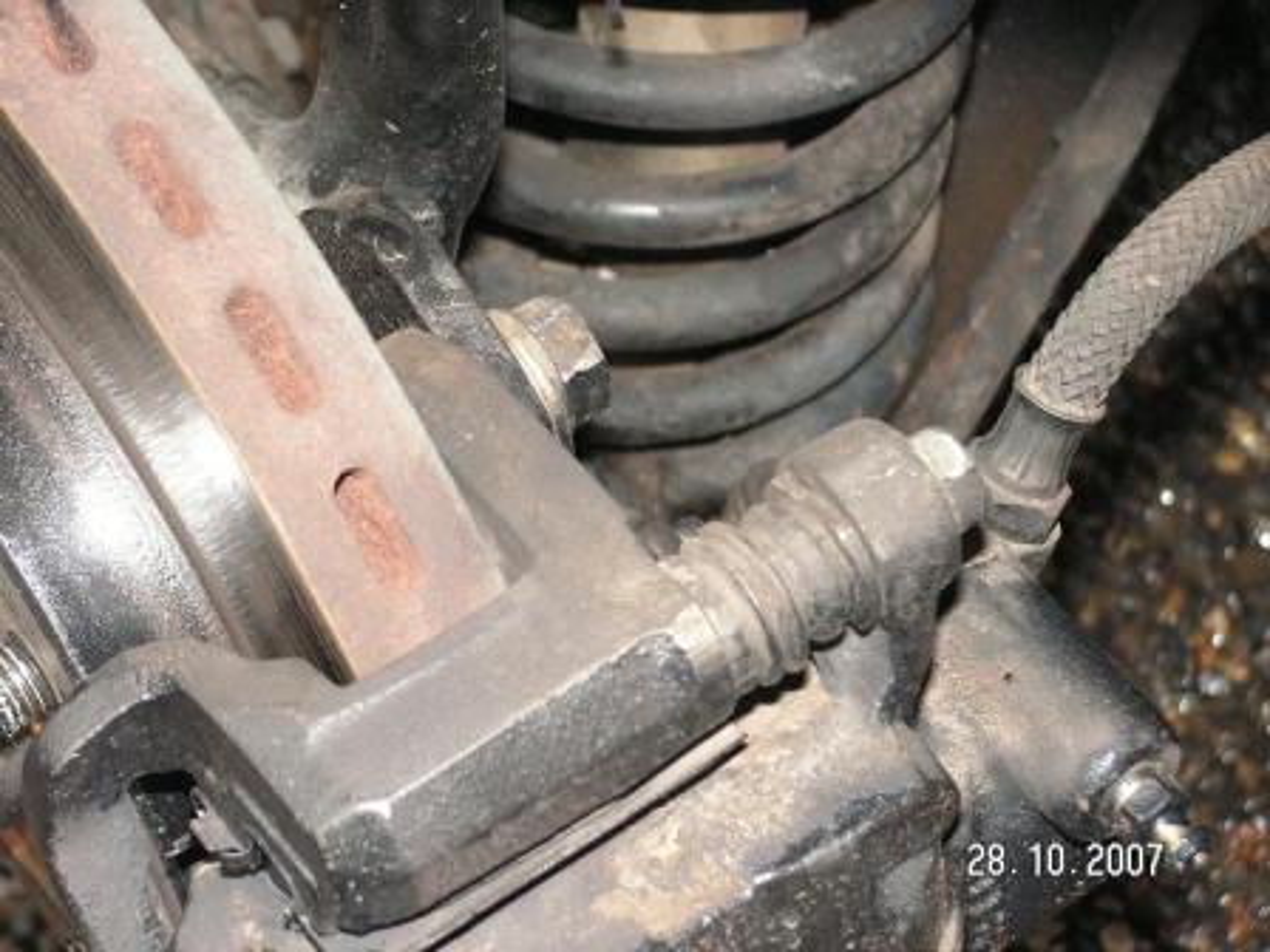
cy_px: 476
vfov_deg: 17.0
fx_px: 3192
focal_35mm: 87
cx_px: 635
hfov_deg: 22.5
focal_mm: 14.5
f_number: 3.3
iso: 160
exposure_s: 1/100
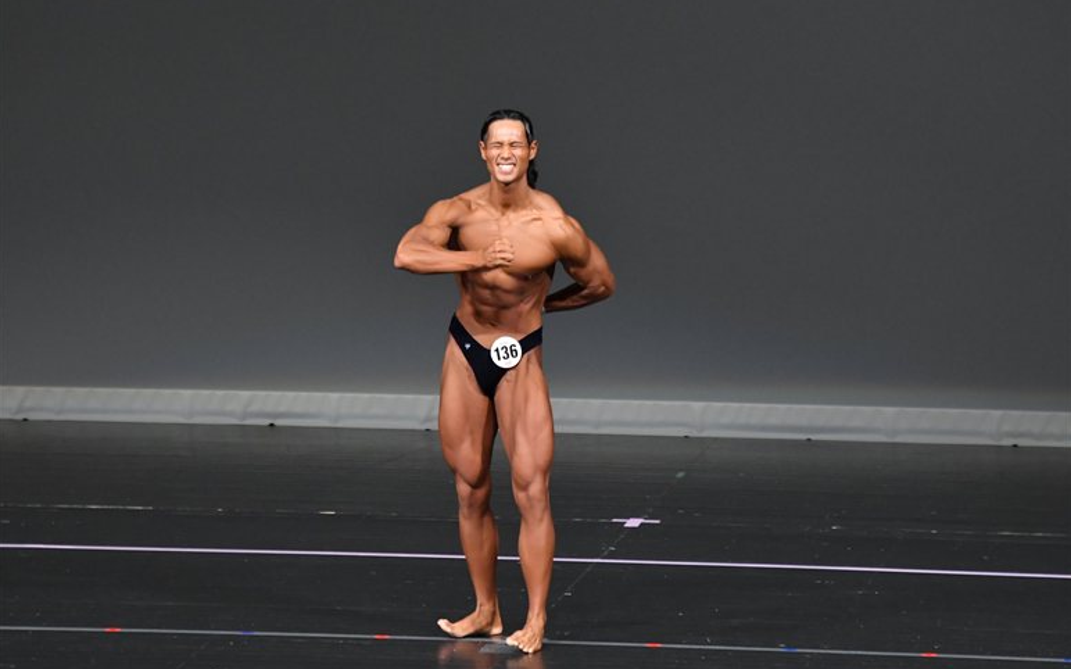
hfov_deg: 6.8
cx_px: 536
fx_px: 8958
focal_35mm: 307
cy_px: 321
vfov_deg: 4.3
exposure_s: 1/400
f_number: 5.6
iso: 4000
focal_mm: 200
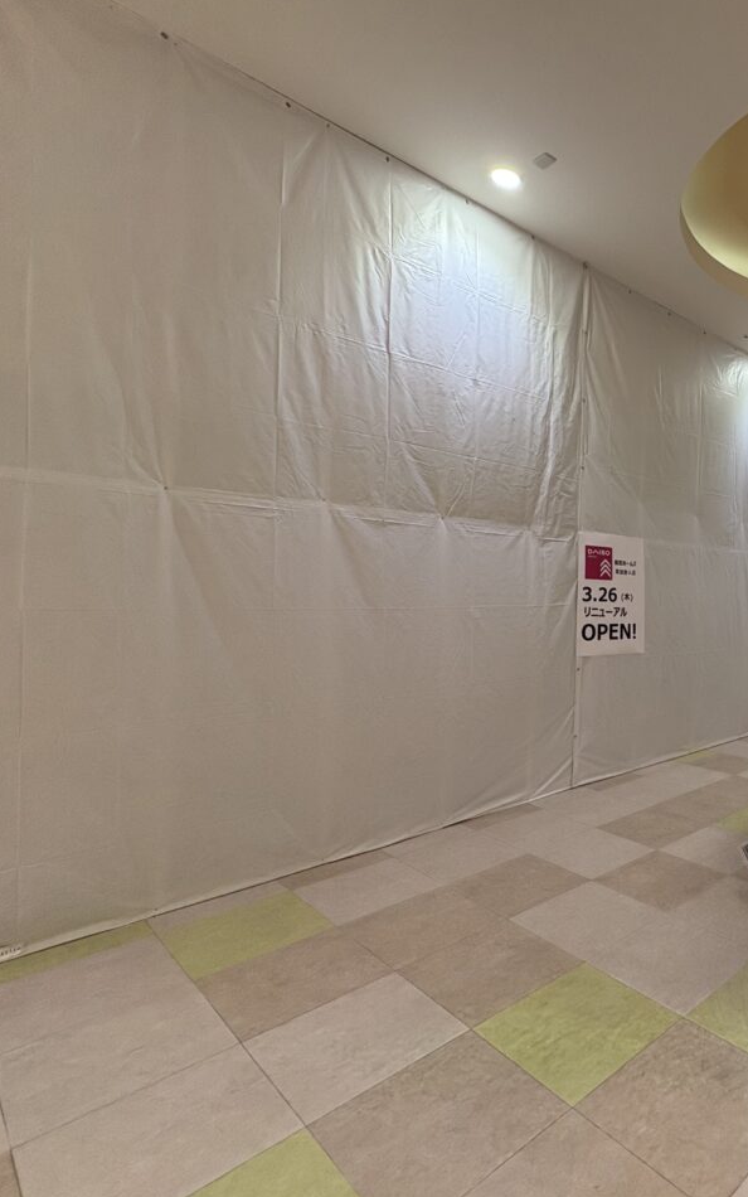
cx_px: 696
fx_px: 652
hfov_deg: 51.4
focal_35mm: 20
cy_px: 596
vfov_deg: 85.1
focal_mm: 2.22
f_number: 2.2
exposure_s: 1/100
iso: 100
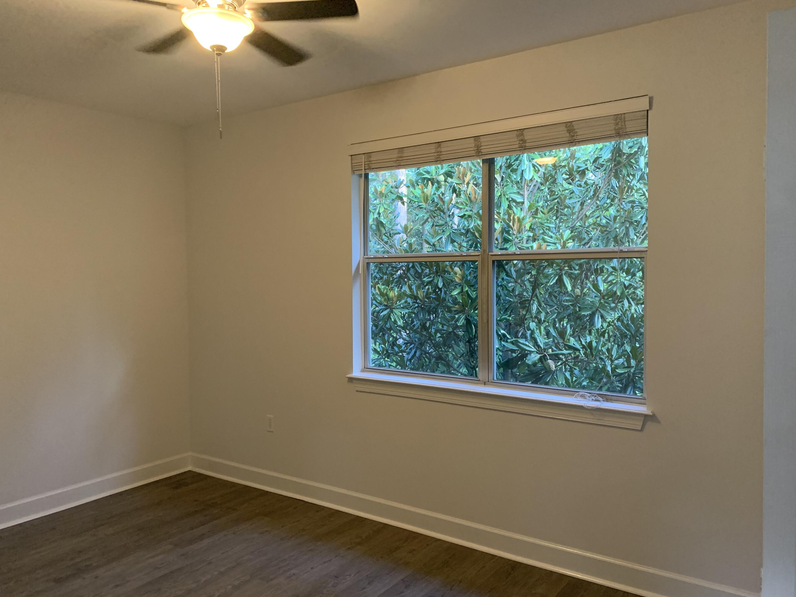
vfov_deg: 51.3
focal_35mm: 27
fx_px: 621
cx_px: 384
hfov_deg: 65.3
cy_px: 308
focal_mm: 4.25
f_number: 1.8
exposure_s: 1/60
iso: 320
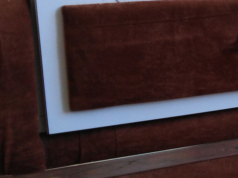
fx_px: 584
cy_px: 67
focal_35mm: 85
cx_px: 302
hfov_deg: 21.1
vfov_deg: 17.3
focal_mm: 3.46
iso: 244
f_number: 2.2
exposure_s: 1/30
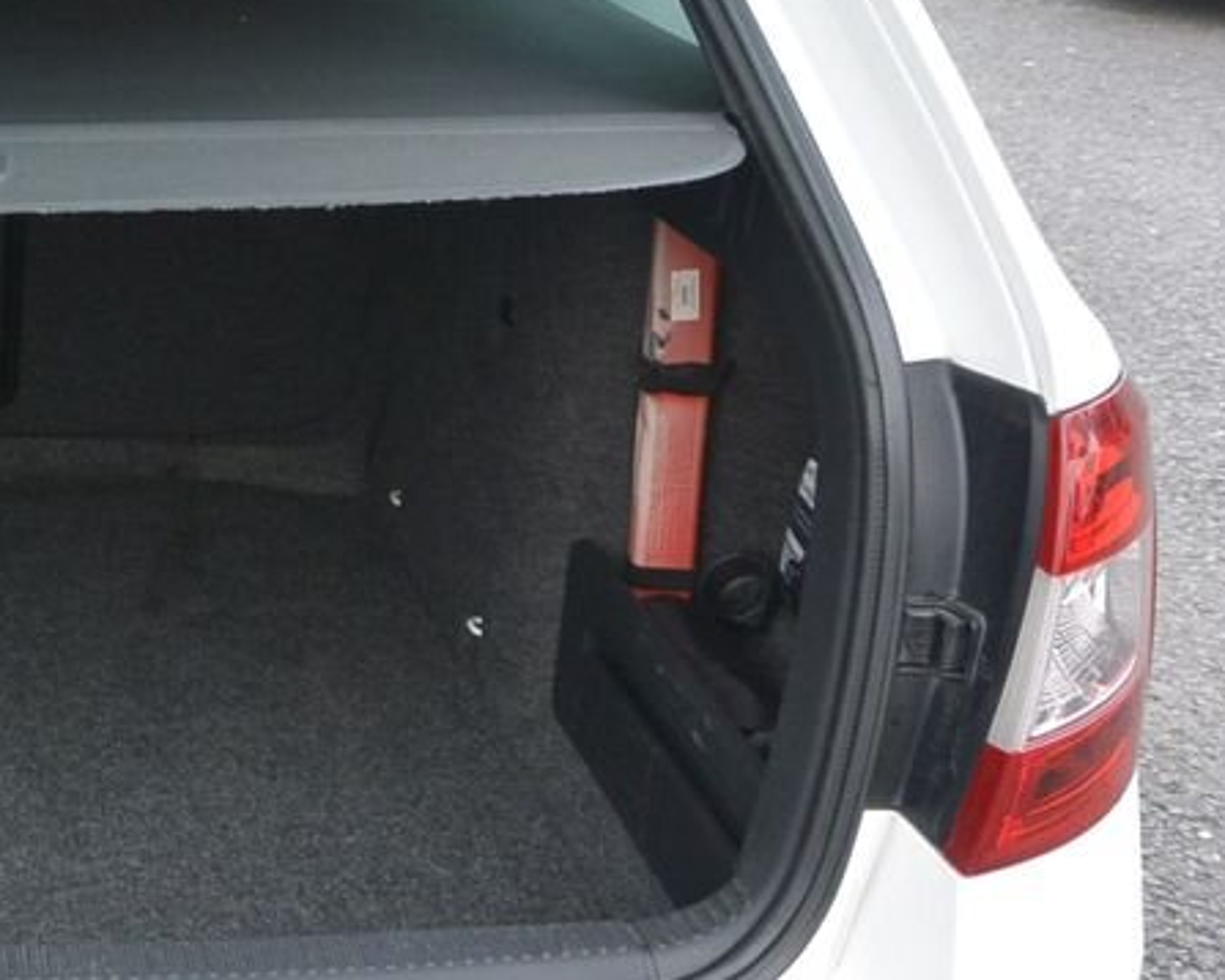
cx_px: -96
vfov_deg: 26.3
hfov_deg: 29.5
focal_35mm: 58
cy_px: 478
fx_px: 2104
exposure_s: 1/60
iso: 450
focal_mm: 10
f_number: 3.5
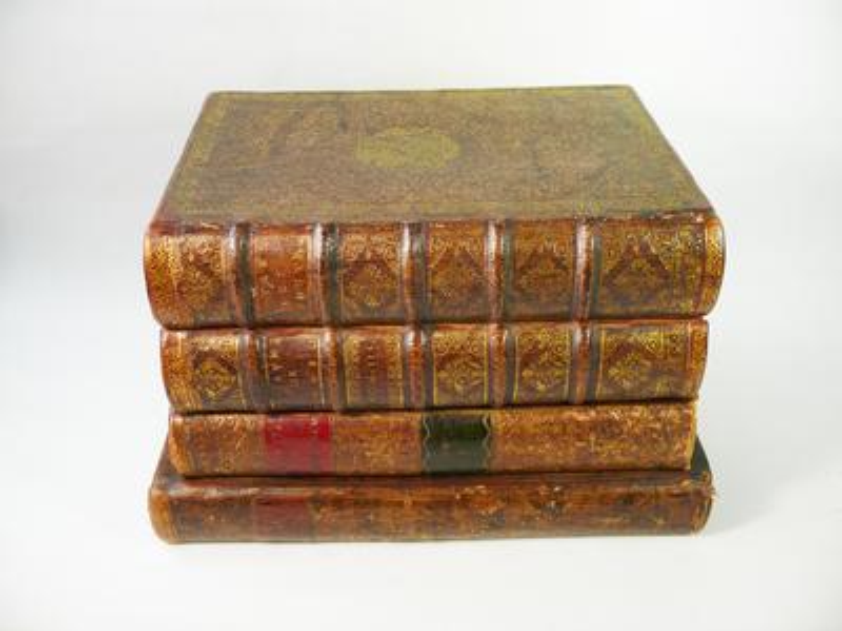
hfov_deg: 52.6
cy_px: 316
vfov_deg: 40.7
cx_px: 421
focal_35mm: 35
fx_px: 851
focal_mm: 7.4
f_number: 2.8
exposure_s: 1/80
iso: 100
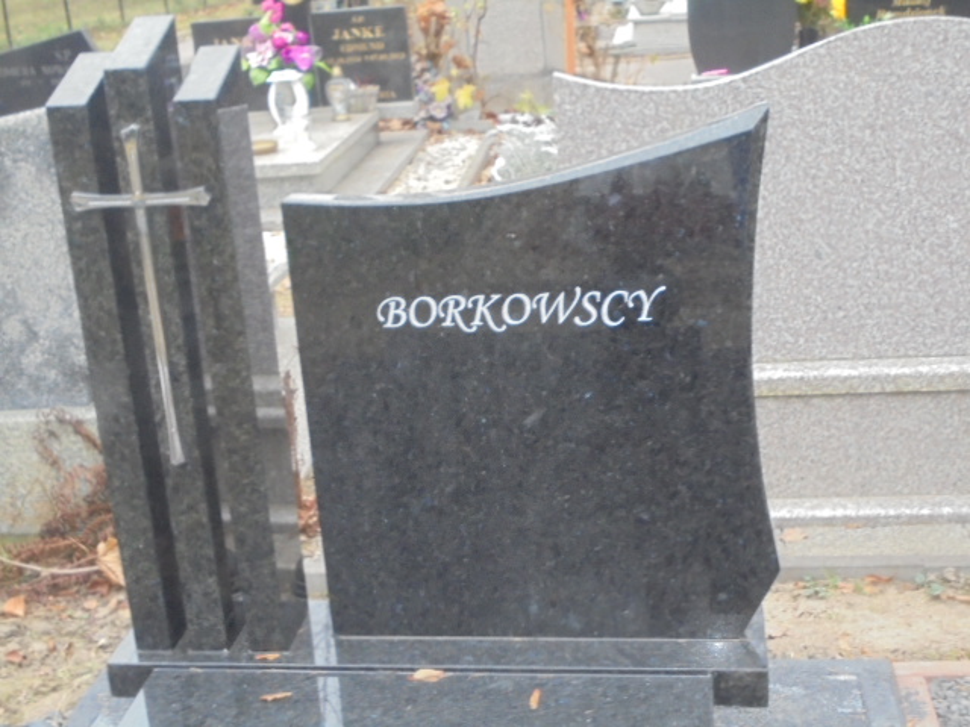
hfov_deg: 38.9
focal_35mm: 49
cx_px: 485
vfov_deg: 29.7
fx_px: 1373
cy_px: 364
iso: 400
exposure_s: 1/8
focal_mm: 8.9
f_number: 4.8
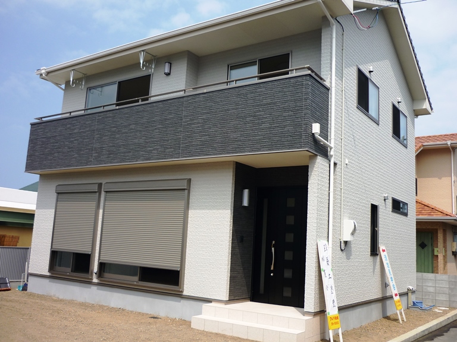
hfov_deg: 55.4
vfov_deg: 42.9
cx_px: 228
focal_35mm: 33
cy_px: 171
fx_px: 436
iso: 80
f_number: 8
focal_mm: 5.5
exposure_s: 1/160
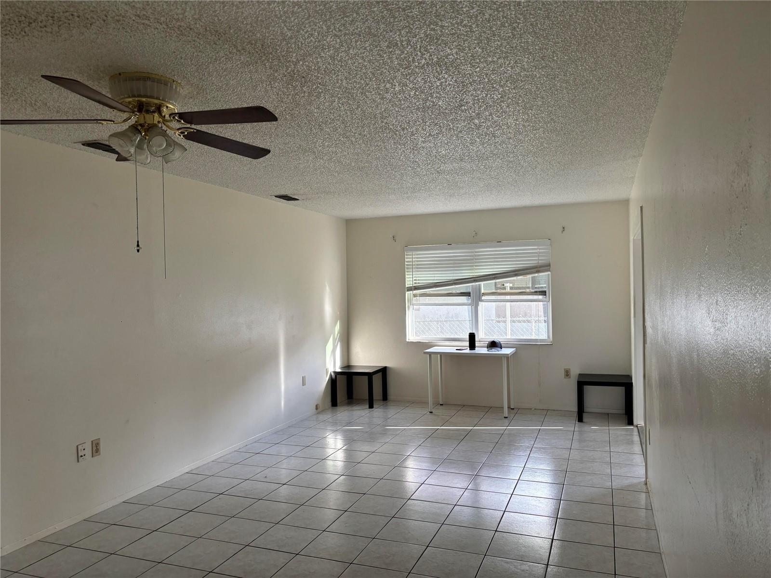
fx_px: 579
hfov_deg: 67.3
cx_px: 386
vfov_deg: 53.1
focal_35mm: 26
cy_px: 289
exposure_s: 1/121
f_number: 1.6
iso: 64
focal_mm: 5.96
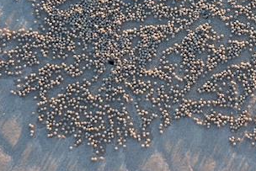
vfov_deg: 8.9
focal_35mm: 154
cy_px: 10
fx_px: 1096
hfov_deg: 13.3
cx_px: 197
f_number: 5.6
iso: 320
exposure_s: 1/125
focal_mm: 52
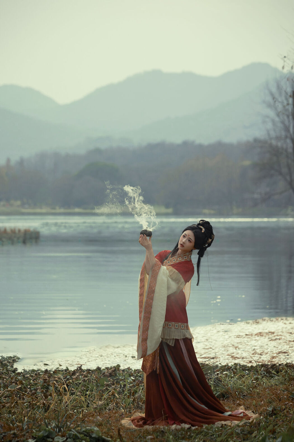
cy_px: 221
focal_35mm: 145
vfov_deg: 14.2
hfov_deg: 9.5
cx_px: 147
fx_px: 1776
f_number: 5
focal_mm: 145
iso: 250
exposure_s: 1/800
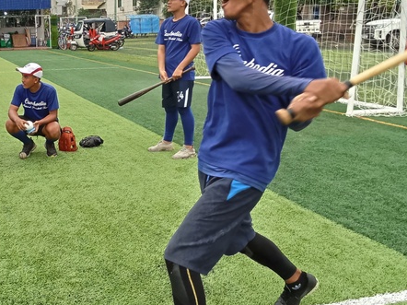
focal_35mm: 45
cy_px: 122
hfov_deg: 40.2
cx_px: 75
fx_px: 529
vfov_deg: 32.1
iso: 100
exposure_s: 1/144
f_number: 2
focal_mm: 2.79
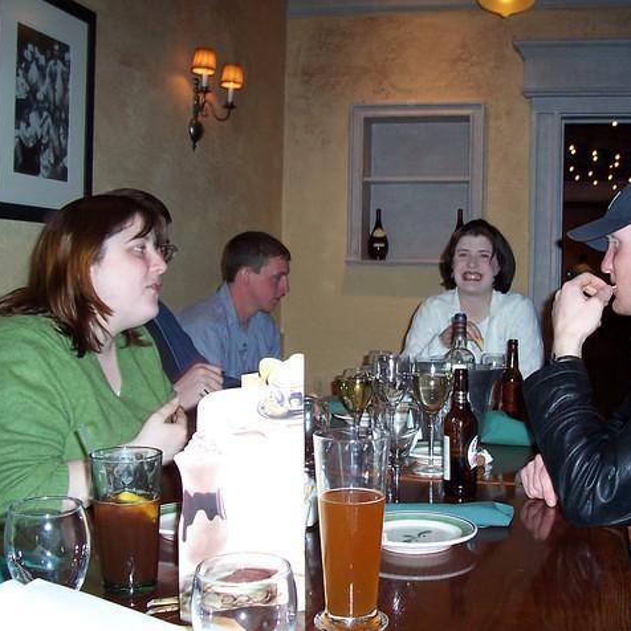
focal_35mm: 44
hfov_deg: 38.1
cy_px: 317
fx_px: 907
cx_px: 396
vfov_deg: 38.3
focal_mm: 5.6
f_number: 2.8
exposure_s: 1/60
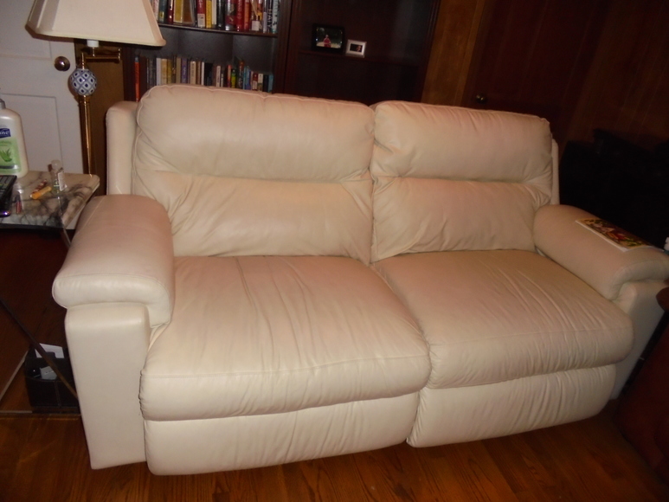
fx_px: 503
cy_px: 251
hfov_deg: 67.3
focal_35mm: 26
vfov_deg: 53.1
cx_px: 334
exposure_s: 1/30
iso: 400
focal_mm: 4.6
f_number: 3.5
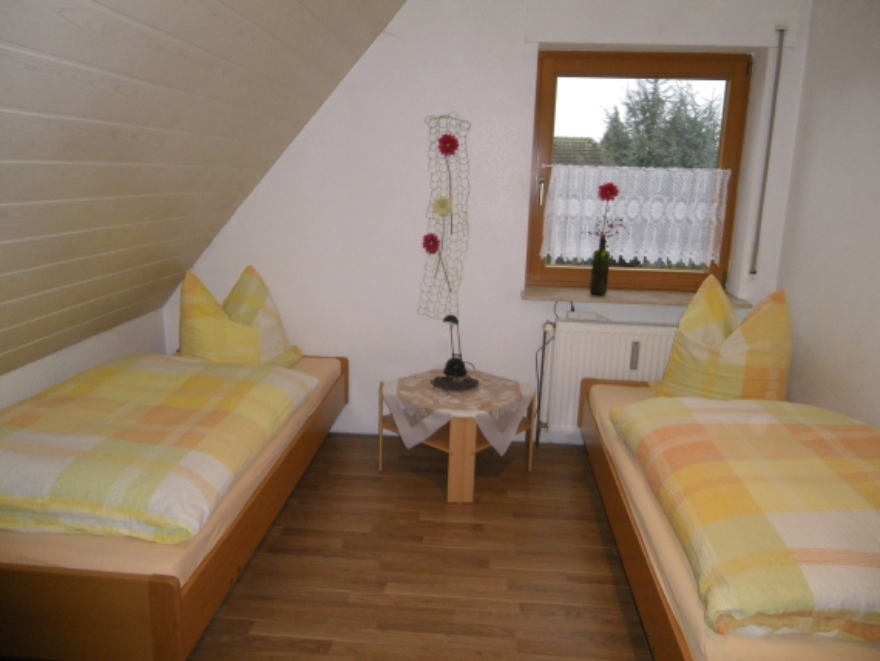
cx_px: 440
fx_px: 712
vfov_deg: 49.8
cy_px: 330
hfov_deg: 63.4
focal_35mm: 28
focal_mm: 4.9
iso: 400
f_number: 2.6
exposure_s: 1/60
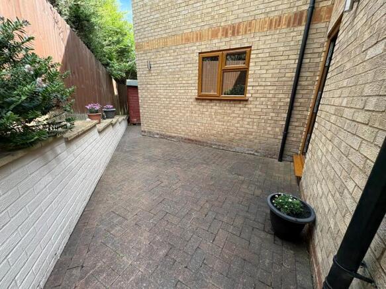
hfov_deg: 102.1
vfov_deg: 85.7
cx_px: 193
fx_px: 156
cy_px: 144
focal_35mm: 14
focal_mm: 2.22
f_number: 2.2
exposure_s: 1/134
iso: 40
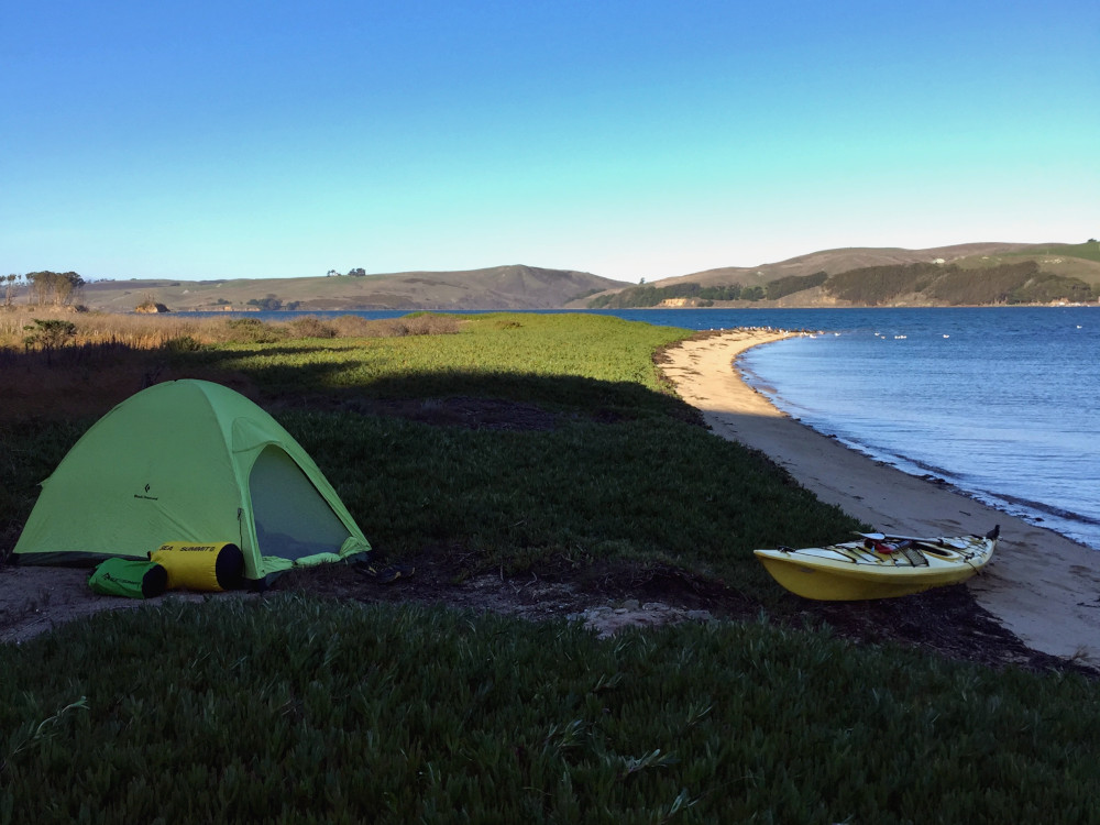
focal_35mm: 39
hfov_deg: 47.9
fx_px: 1239
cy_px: 412
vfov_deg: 36.8
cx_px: 550
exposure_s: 1/842
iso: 32
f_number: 2.2
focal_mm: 4.15
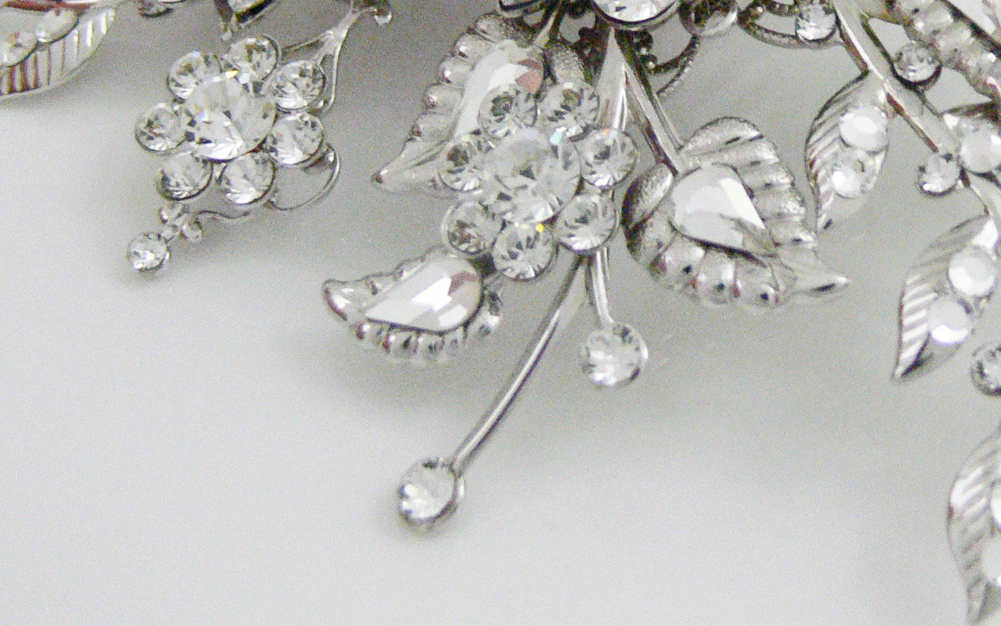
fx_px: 2237
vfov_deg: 15.4
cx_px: 739
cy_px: -103
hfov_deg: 25.0
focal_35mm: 82
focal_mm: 7.4
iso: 200
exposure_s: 1/13
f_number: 2.8
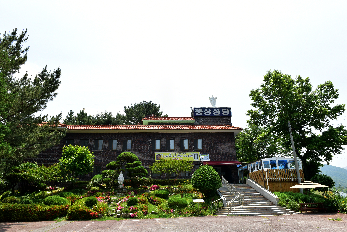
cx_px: 174
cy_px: 116
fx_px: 231
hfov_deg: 73.7
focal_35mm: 24
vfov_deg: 53.2
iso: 800
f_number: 11
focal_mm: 24
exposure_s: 1/500
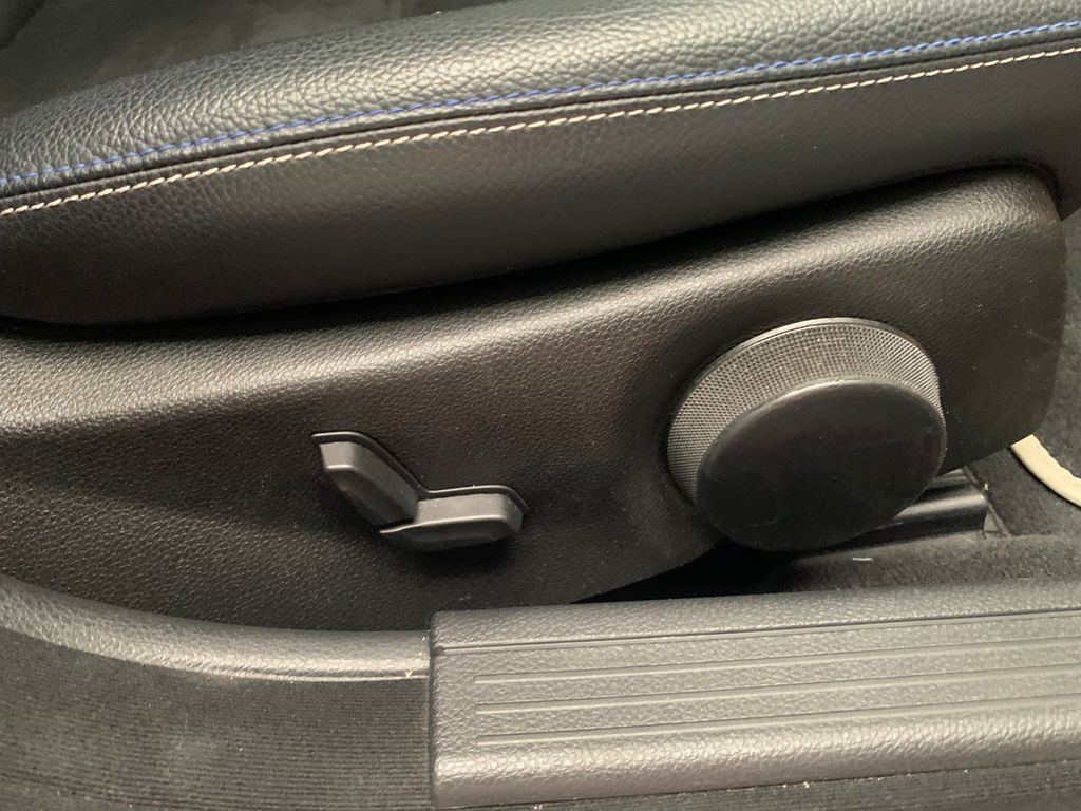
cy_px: 406
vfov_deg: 53.1
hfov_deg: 67.3
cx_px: 540
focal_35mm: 26
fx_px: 812
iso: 800
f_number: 1.8
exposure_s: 1/30
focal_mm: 4.25
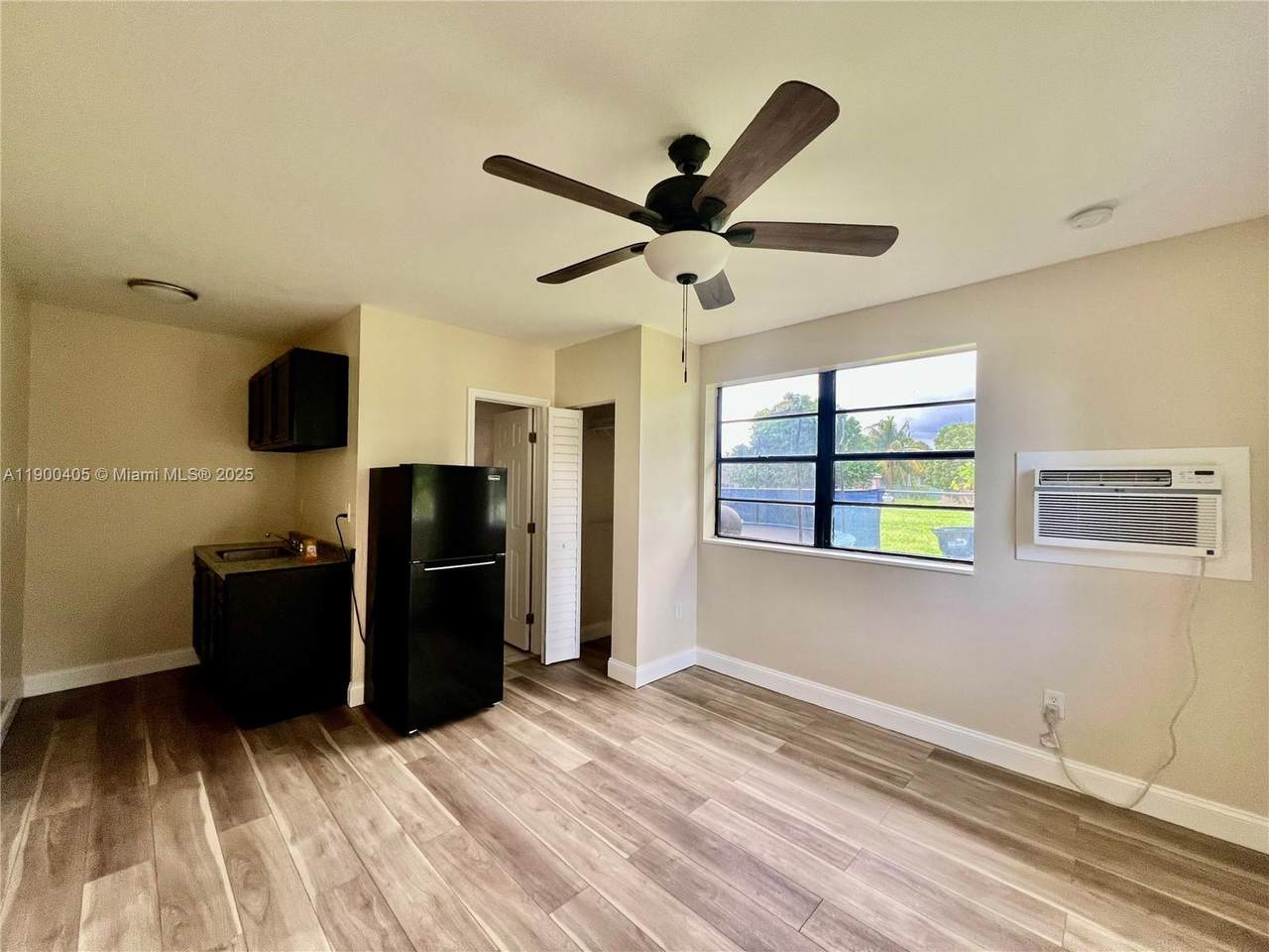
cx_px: 634
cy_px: 476
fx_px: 477
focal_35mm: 13
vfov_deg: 89.9
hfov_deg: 106.2
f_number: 1.8
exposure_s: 1/99
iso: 100
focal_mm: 1.57
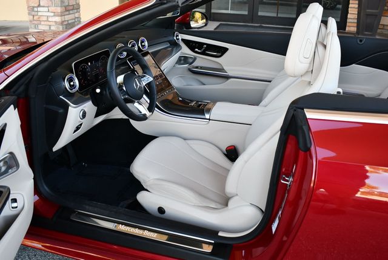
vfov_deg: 36.9
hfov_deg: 53.1
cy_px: 130
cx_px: 194
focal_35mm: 36
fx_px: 388
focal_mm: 18
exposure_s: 1/250
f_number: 4
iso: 400
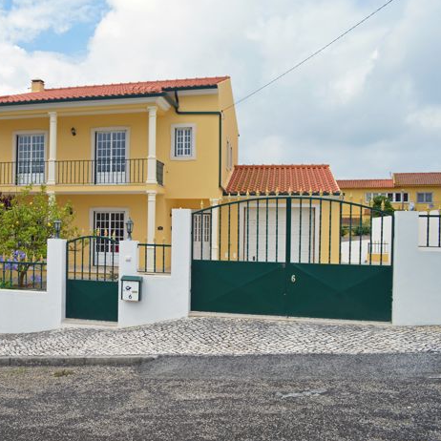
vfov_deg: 47.2
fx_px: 504
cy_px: 220
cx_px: 110
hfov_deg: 45.6
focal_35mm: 35
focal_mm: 18
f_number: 8
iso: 100
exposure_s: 1/250
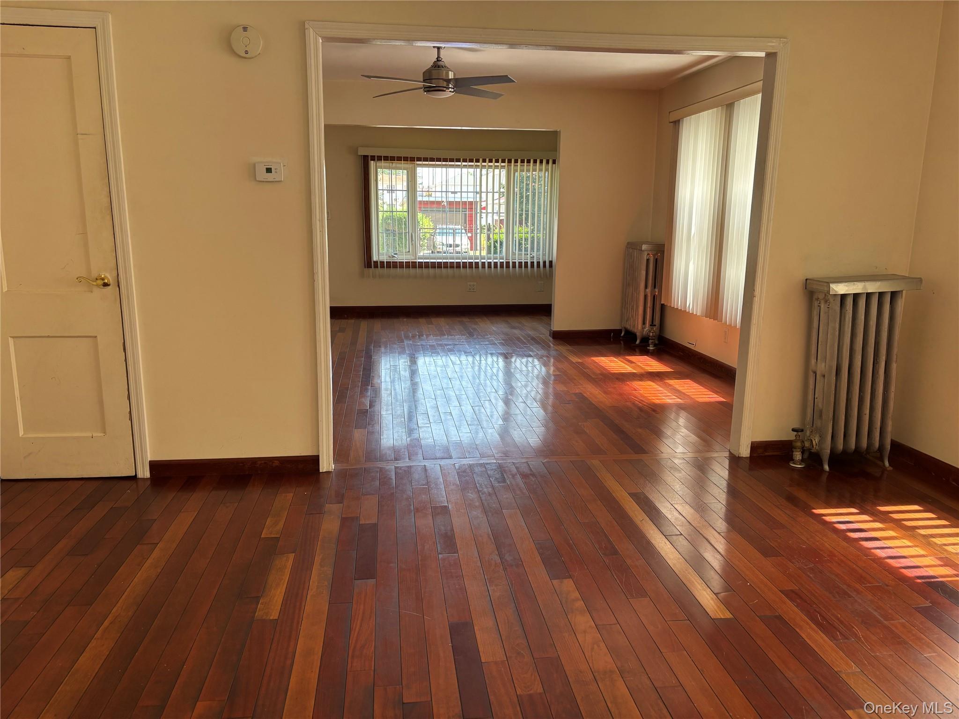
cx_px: 480
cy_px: 360
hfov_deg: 67.3
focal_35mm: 26
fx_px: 720
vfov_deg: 53.1
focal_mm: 5.96
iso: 64
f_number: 1.6
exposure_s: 1/121
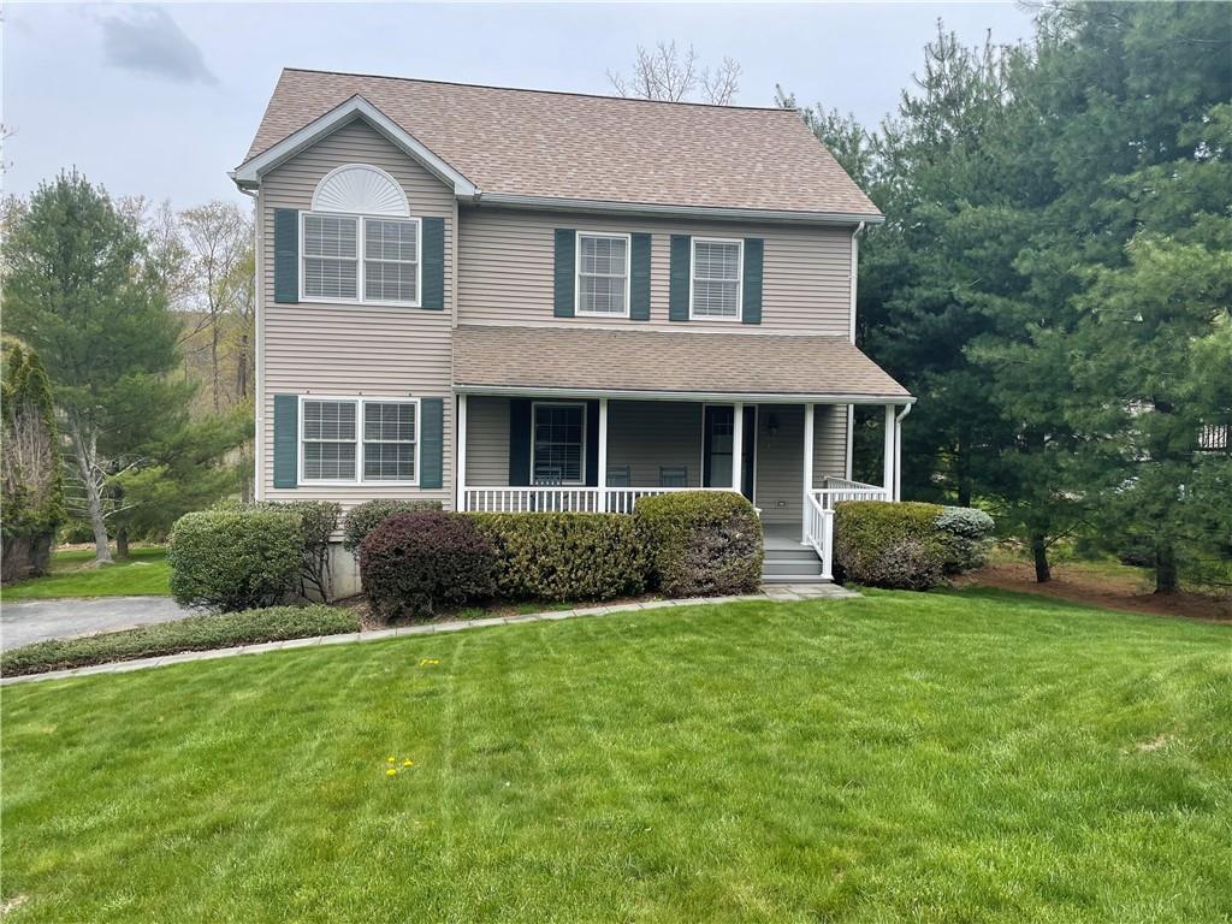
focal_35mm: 26
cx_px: 616
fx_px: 925
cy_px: 462
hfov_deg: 67.3
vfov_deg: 53.1
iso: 32
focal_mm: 4.2
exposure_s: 1/1642
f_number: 1.6
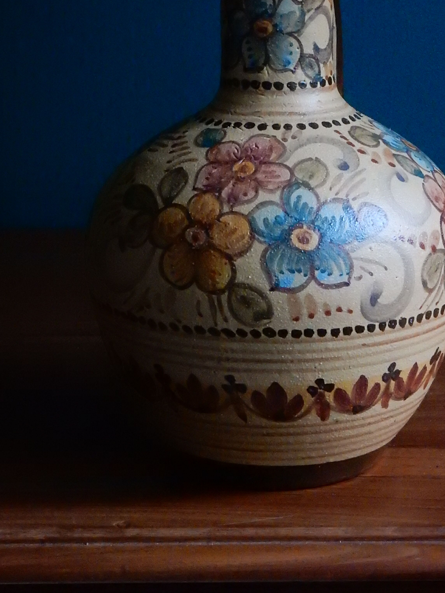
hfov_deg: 13.8
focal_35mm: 107
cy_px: 154
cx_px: 302
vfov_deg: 18.3
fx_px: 1834
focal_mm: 12.6
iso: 1600
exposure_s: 1/50
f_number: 4.8
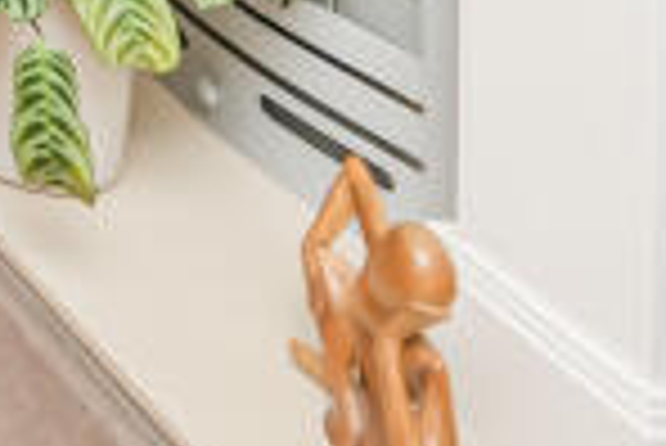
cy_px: -899
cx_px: -1215
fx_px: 1796
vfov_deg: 10.2
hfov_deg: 12.2
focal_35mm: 97
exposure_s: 1/160
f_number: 7.1
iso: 400
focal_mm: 14
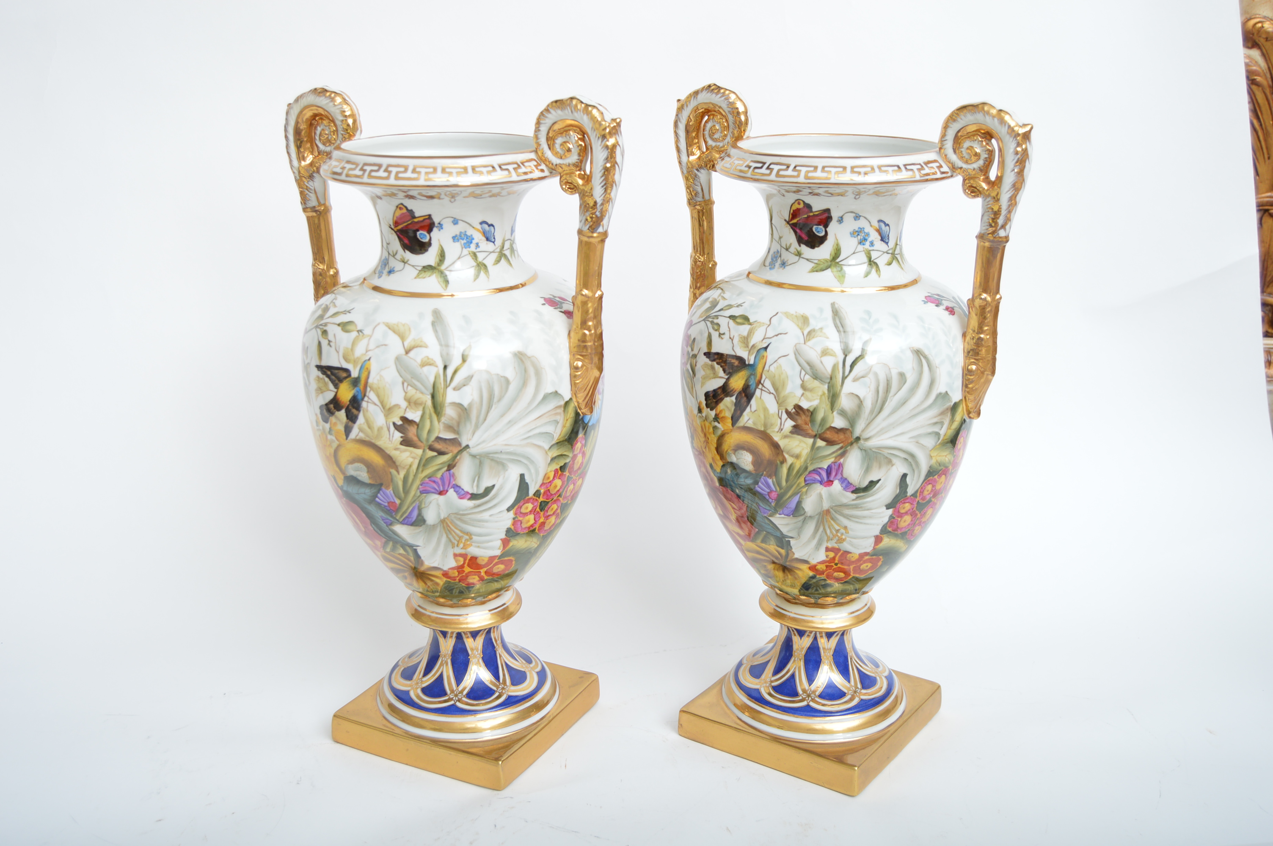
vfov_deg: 36.8
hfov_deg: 53.2
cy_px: 423
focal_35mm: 36
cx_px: 636
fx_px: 1272
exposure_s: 1/200
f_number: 3.8
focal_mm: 24
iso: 200
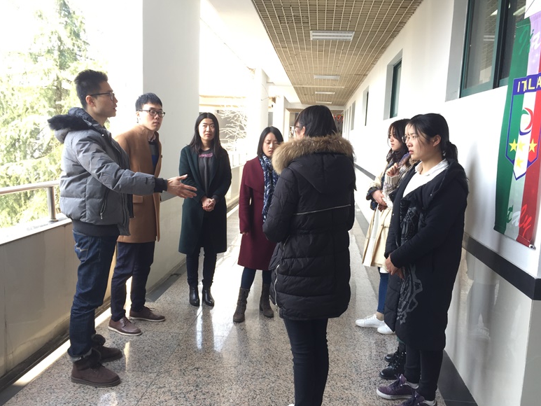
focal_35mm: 30
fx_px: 469
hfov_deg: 60.0
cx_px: 265
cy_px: 209
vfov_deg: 46.8
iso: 40
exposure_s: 1/100
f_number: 2.2
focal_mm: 4.15
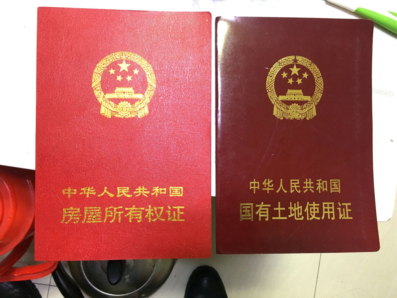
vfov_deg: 48.2
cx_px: 198
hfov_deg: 61.7
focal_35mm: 29
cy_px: 149
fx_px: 333
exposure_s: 1/33
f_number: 2.2
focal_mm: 4.15
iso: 160
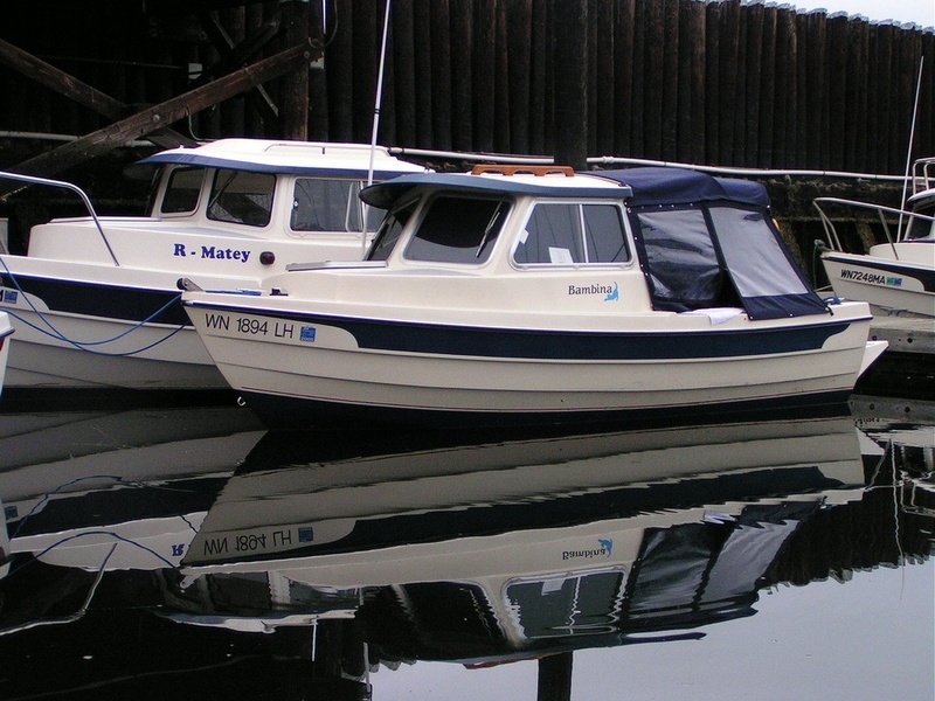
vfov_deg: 22.6
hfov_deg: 29.8
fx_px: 1756
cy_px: 350
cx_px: 468
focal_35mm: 65
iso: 160
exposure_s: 1/80
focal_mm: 10
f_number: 3.2
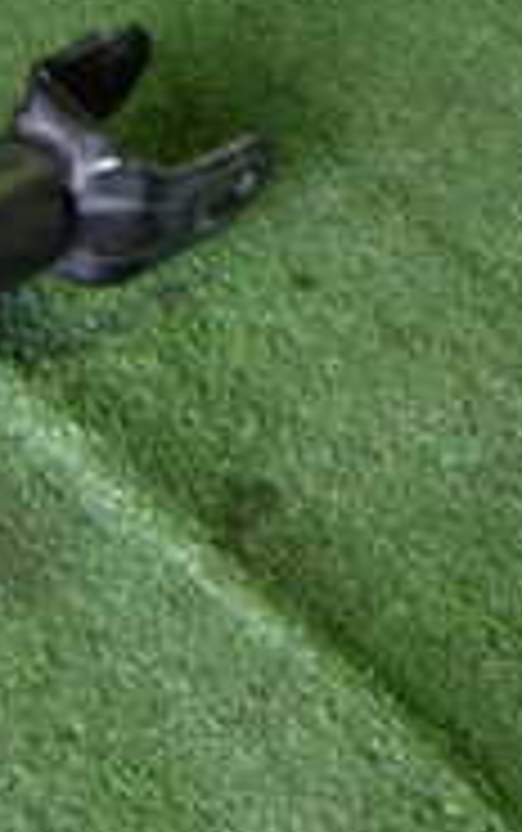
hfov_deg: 10.8
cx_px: -724
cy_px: 621
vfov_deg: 20.0
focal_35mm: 103
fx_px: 2339
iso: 800
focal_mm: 5.4
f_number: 2.3
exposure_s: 1/60
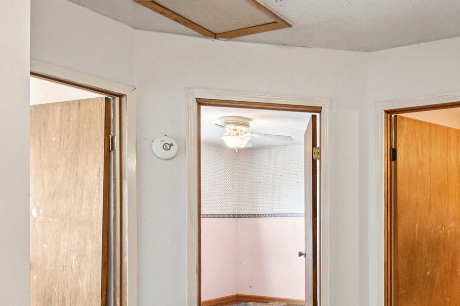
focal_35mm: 33
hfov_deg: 51.7
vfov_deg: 38.9
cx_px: 398
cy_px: 229
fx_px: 421
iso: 400
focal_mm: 10
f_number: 8
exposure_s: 1/8
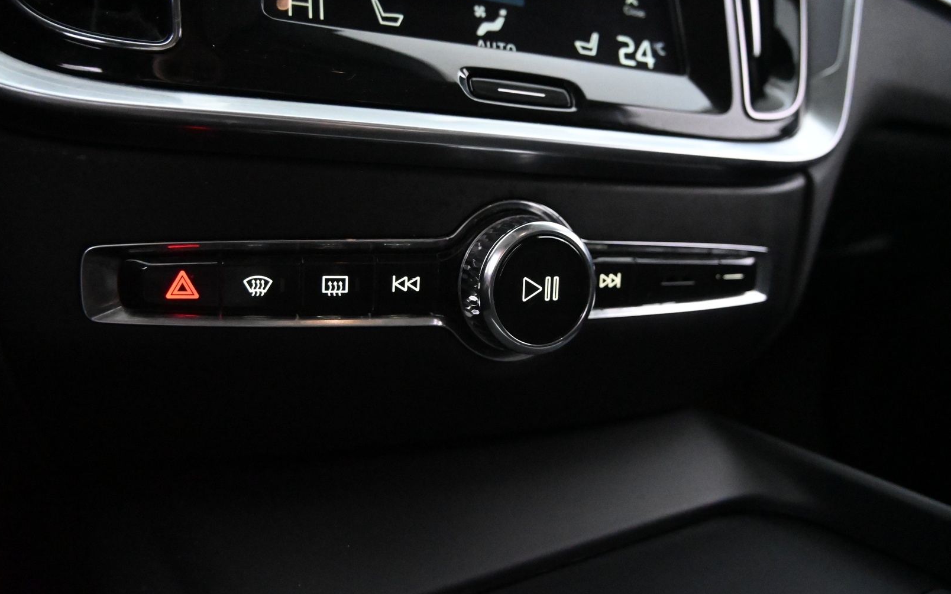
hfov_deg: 26.8
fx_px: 1996
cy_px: 284
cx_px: 473
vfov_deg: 16.9
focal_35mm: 77
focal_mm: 50
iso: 10000
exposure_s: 1/80
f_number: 6.3
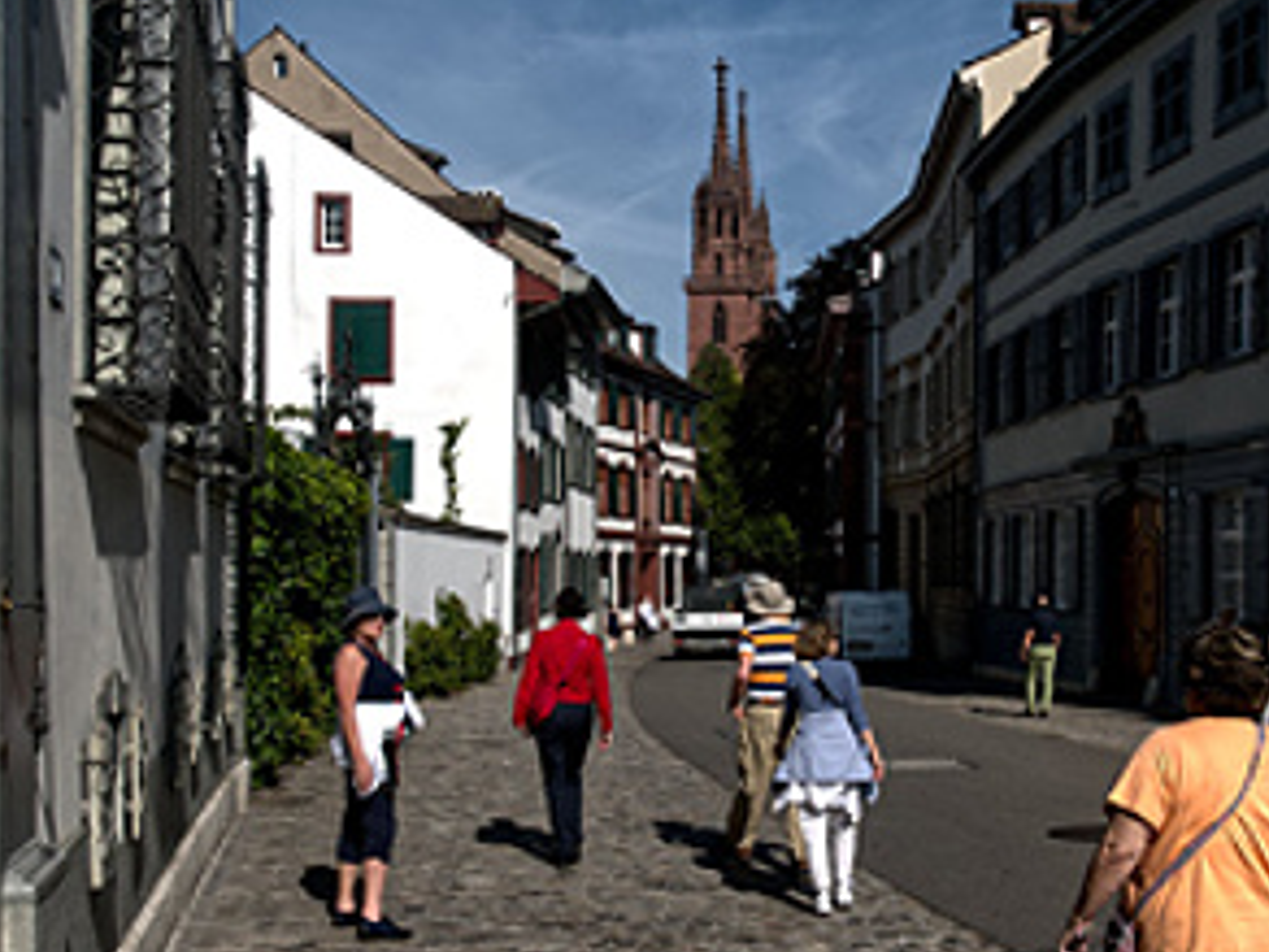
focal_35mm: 38
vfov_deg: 37.7
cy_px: 526
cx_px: 717
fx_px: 1393
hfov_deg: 48.9
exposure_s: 1/1300
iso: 200
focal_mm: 10.9
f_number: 5.6
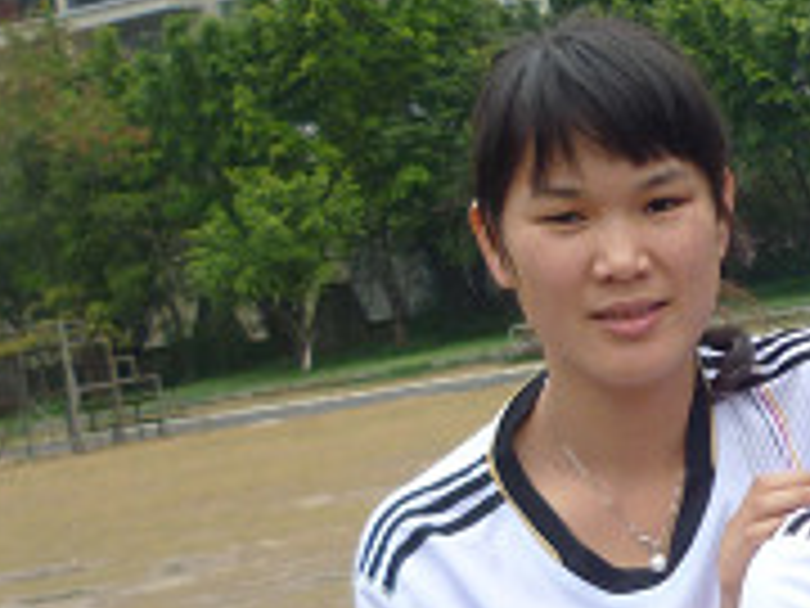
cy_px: 450
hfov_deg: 14.8
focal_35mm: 129
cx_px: 972
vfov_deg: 11.5
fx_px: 3019
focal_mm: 5.5
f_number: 2.8
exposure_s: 1/200
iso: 80
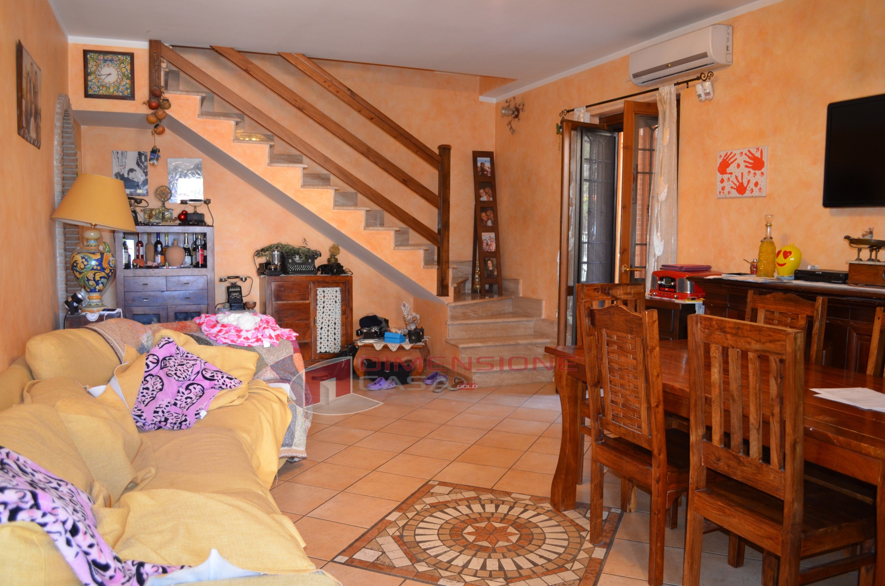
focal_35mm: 27
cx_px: 442
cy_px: 293
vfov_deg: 47.7
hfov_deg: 67.5
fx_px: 662
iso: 900
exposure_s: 1/60
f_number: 3.5
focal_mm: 18
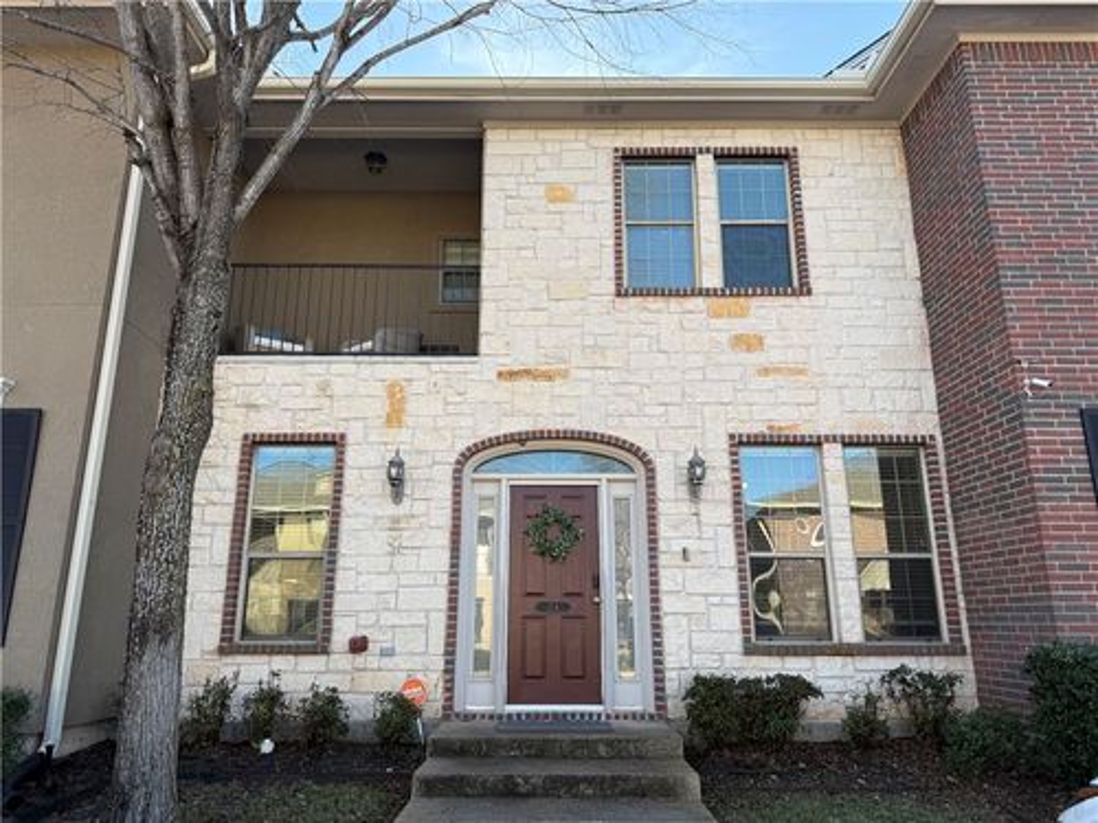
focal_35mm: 24
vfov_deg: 56.8
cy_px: 412
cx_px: 549
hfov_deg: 71.6
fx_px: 761
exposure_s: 1/1046
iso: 80
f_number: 1.78
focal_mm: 6.76
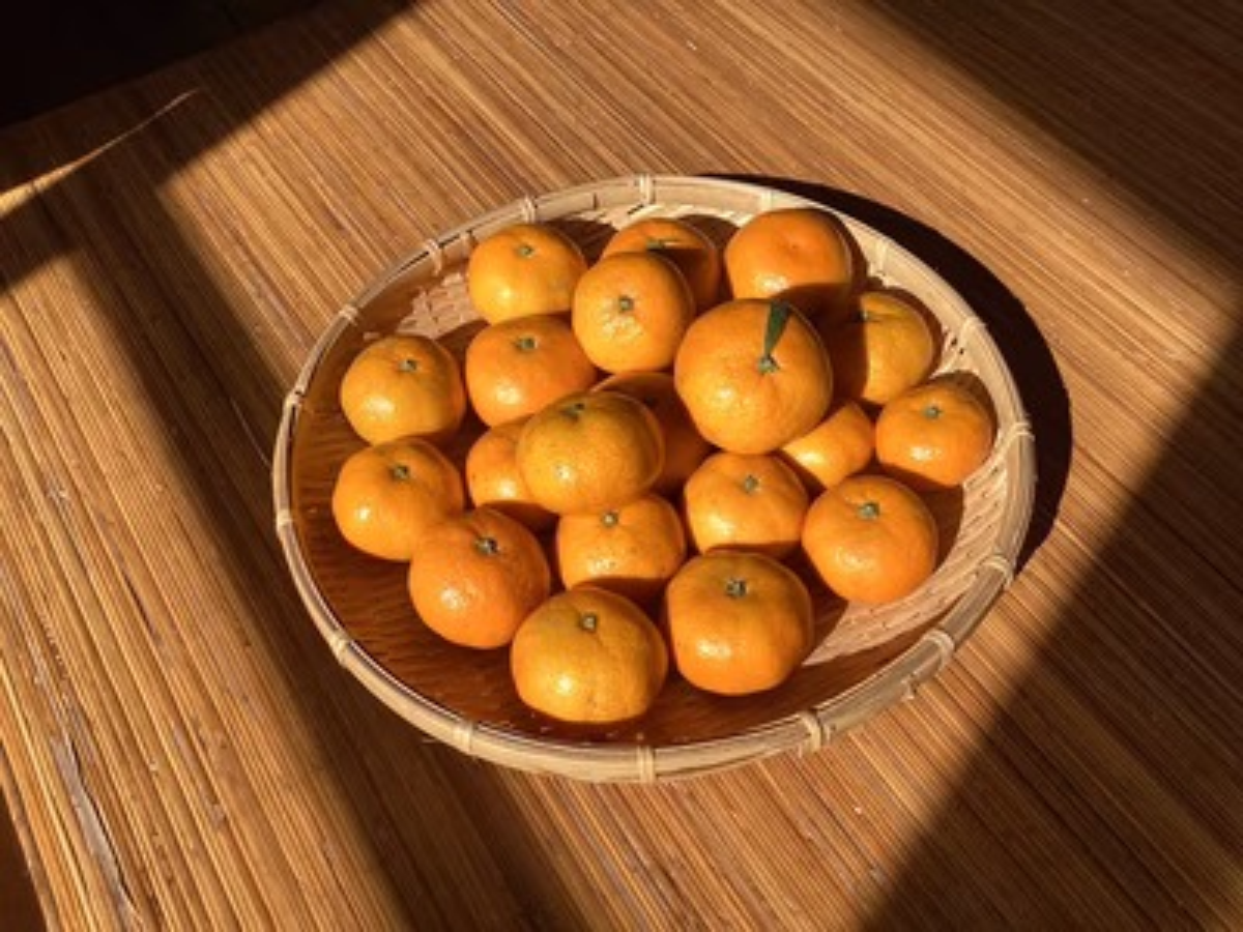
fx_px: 1113
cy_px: 466
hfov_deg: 58.4
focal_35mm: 31
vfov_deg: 45.4
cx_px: 622
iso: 25
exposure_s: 1/519
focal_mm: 3.3
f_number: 2.4
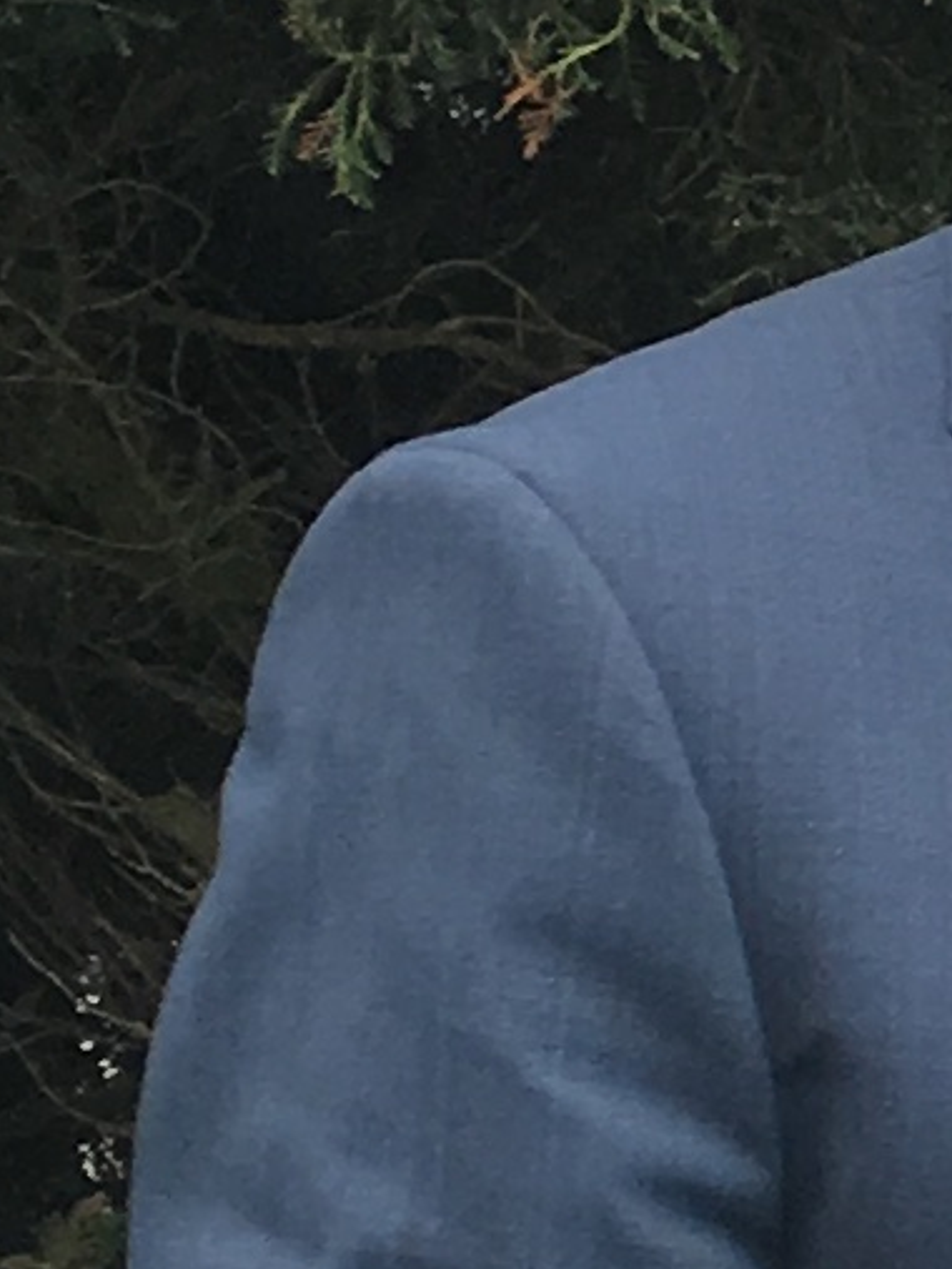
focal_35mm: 231
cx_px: 3357
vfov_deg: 8.5
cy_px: 1018
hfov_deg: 5.8
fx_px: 8463
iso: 25
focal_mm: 4.15
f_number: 2.2
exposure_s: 1/173
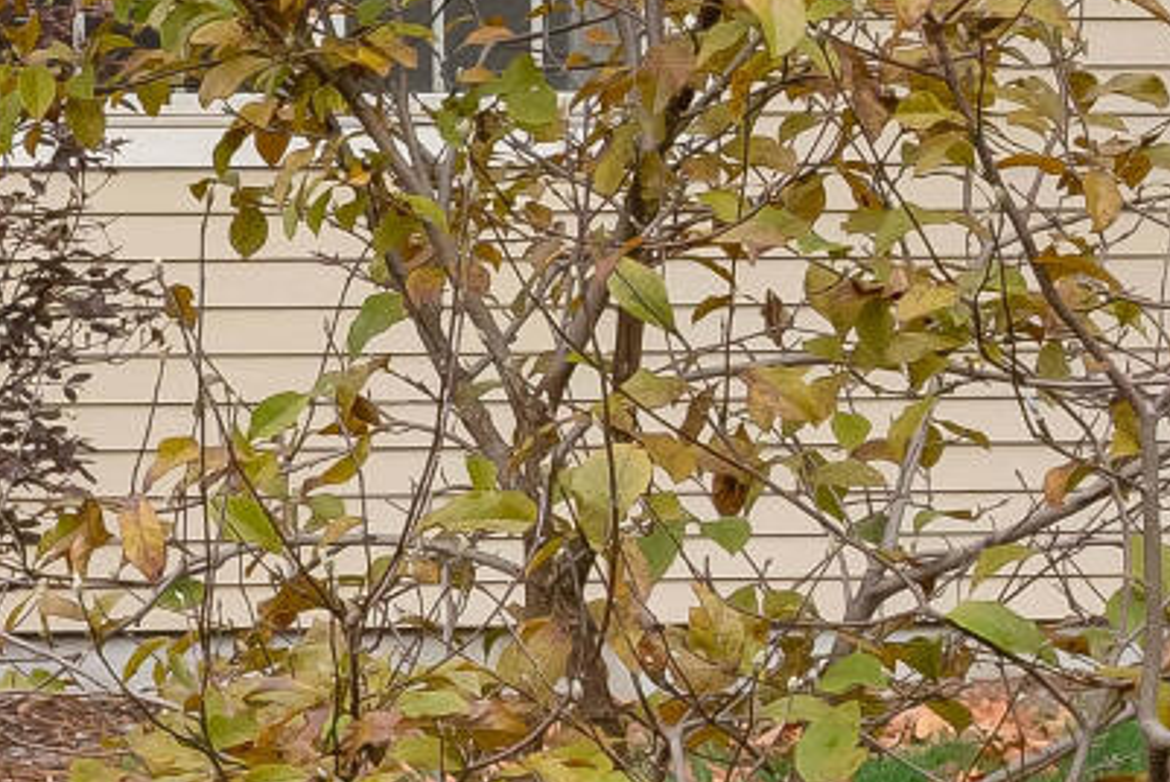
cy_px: -279
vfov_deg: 8.6
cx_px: -1587
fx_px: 5106
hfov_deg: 11.1
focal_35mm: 157
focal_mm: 21
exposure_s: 1/500
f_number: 8
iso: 800
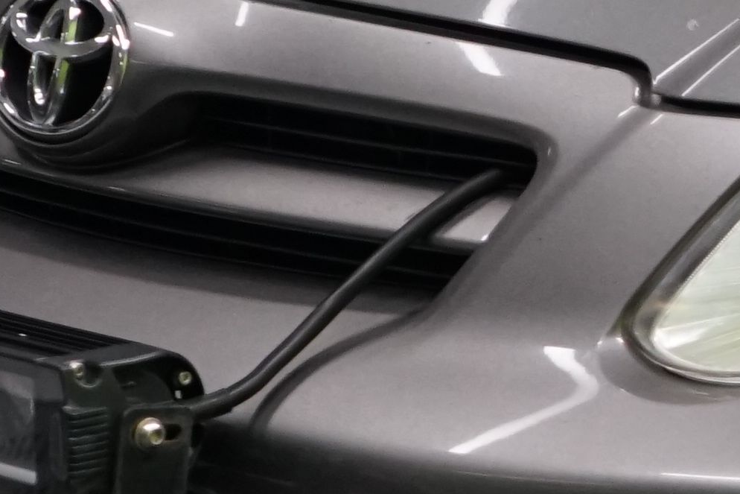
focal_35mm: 175
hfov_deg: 10.8
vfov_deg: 7.8
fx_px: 3597
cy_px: 203
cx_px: 1441
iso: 1600
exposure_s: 1/50
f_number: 4
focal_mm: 29
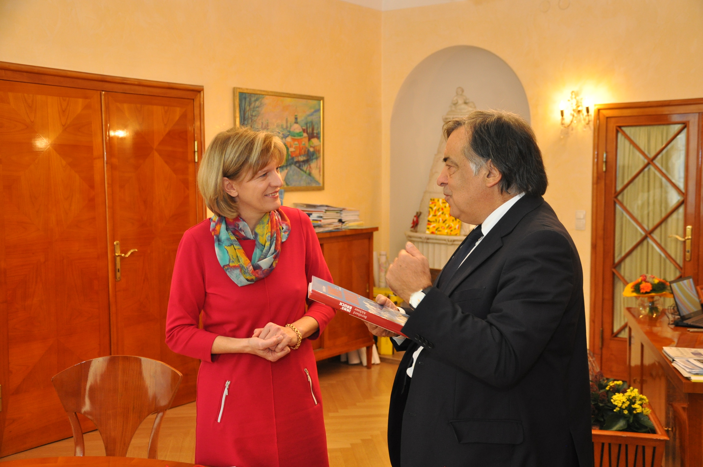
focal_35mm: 45
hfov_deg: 43.7
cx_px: 352
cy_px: 234
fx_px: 878
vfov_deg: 29.8
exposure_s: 1/60
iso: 800
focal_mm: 30
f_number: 4.2
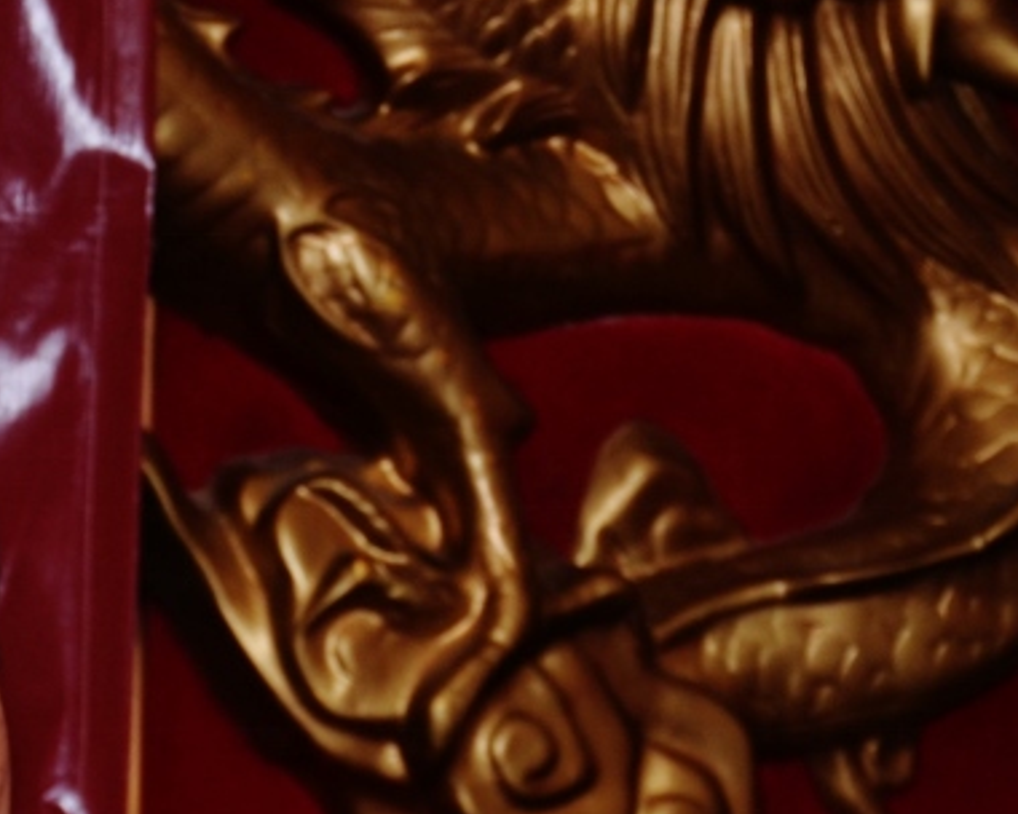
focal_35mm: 385
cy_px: 815
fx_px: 11600
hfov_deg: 5.0
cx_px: 59
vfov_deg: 4.0
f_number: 5.3
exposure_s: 1/60
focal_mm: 80
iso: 200
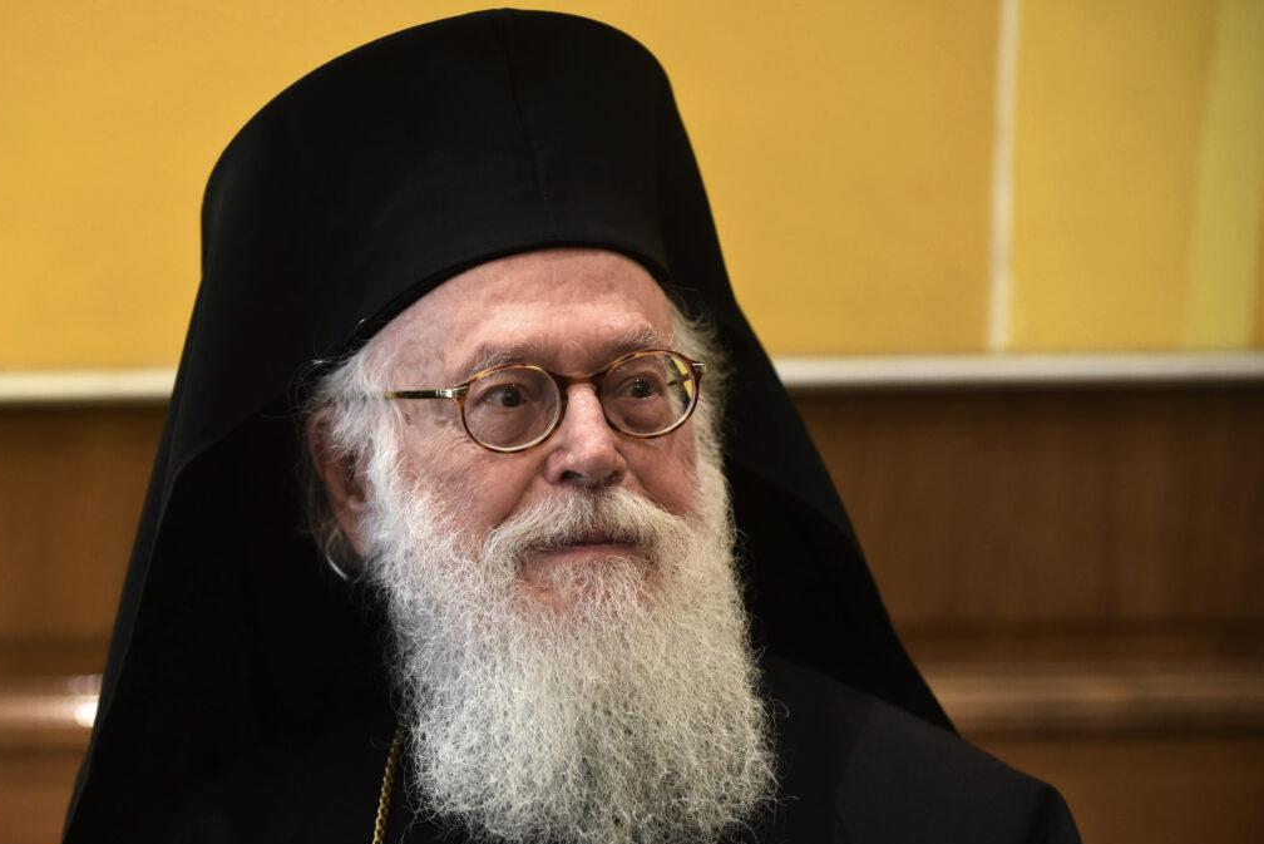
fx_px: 4391
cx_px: 514
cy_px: 422
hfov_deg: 16.4
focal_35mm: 125
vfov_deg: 11.0
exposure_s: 1/200
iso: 4000
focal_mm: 105
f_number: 2.8
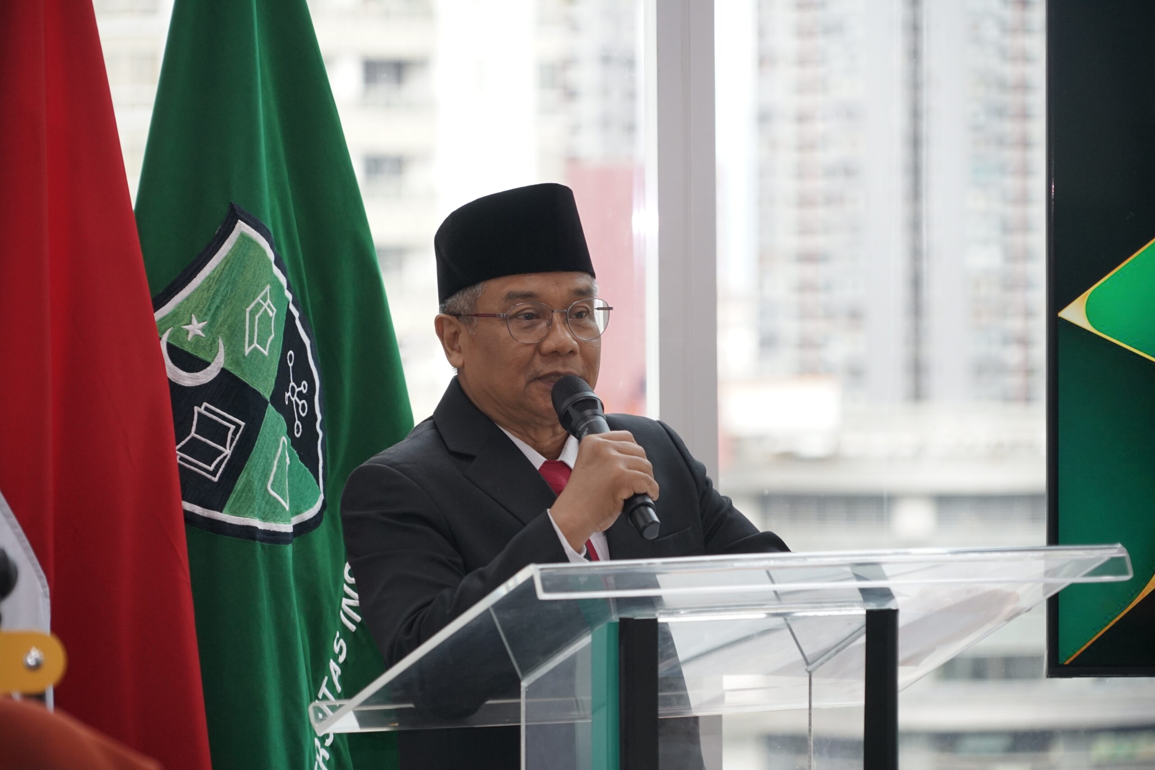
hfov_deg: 11.7
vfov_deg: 7.8
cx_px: 578
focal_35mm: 175
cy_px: 385
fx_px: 5614
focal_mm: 175
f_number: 6.3
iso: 800
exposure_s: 1/80
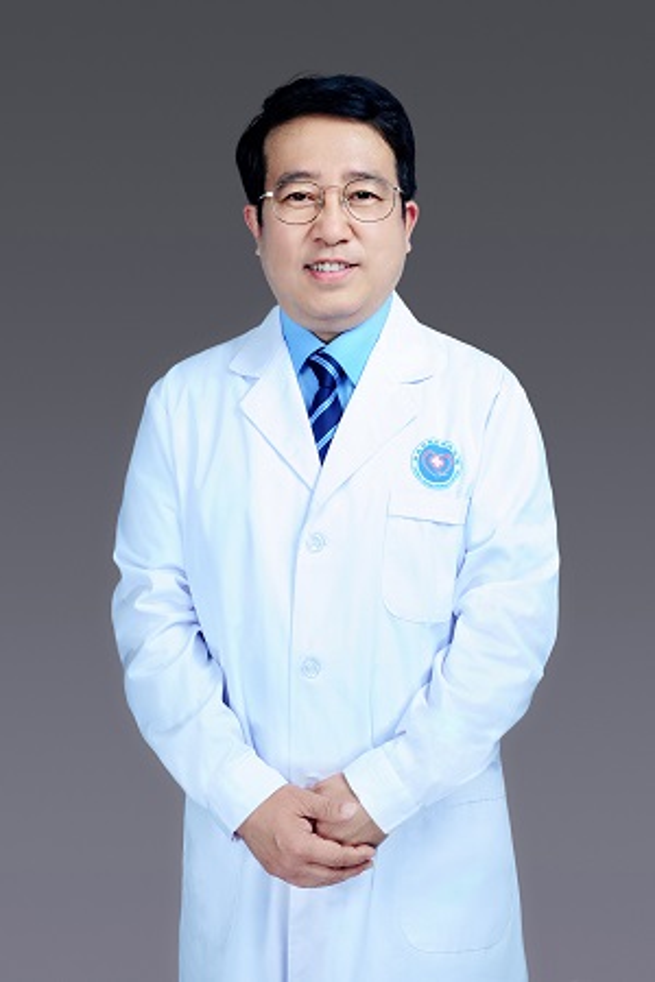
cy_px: 491
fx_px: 1364
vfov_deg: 39.6
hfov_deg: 27.0
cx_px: 328
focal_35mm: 50
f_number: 10
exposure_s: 1/125
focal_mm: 50
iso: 200
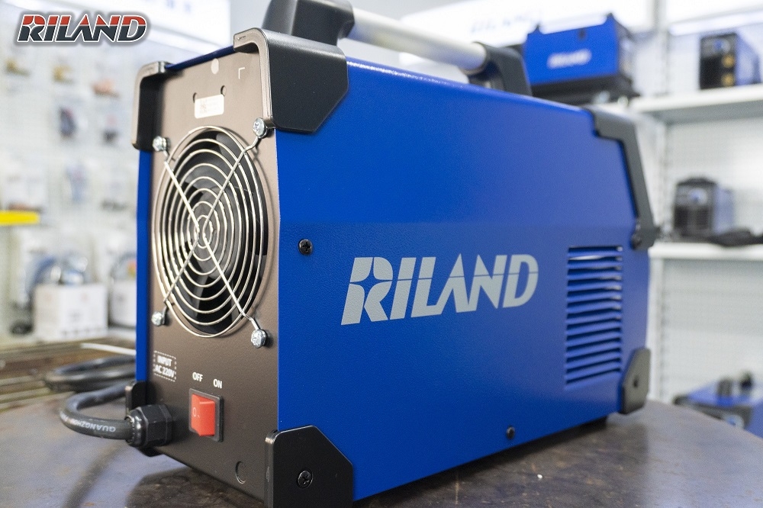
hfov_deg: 55.1
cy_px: 254
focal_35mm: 34
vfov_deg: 38.3
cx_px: 382
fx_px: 731
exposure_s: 1/100
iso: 2000
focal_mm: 23
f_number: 4.5
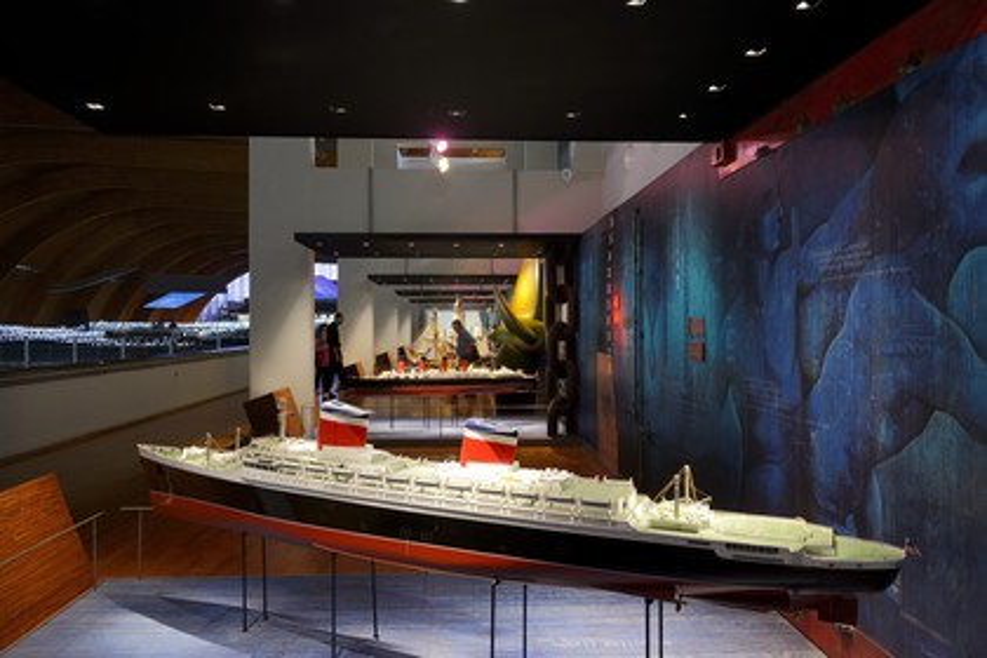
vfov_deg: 47.9
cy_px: 329
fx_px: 740
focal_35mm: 27
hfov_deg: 67.4
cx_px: 494
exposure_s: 1/13
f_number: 7.1
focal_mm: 27
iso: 1600
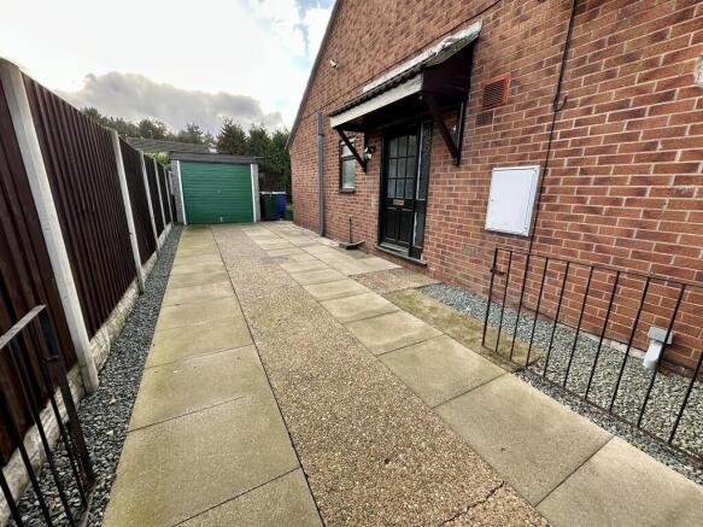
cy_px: 264
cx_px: 352
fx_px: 284
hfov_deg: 102.1
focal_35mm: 14
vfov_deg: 85.7
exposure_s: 1/222
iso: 40
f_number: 2.2
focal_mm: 2.22
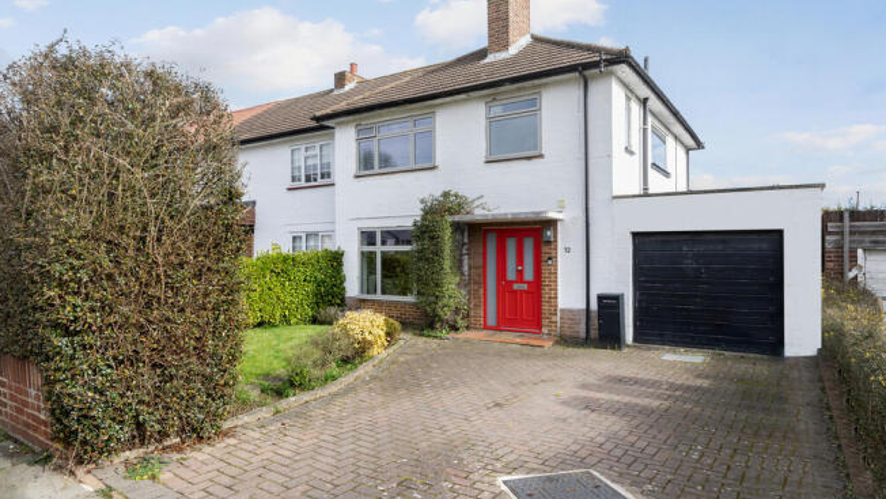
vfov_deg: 55.6
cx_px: 443
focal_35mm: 20
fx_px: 470
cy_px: 208
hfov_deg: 86.6
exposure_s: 1/50
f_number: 16
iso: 250
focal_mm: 19
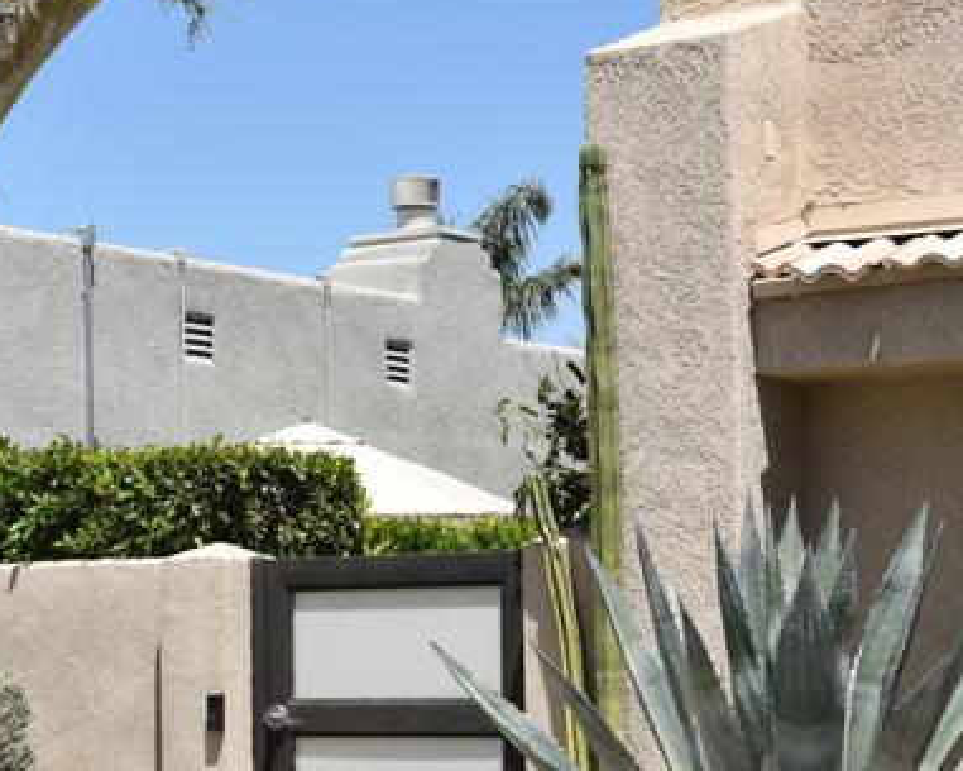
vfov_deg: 13.2
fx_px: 3307
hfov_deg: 16.6
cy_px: 684
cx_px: 579
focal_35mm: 116
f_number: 10
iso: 200
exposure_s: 1/400
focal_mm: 46
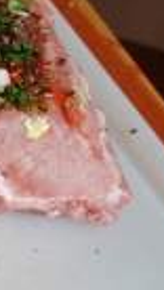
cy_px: 187
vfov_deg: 10.7
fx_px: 1548
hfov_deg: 5.0
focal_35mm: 201
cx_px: -618
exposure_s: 1/50
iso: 400
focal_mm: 22
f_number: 3.8
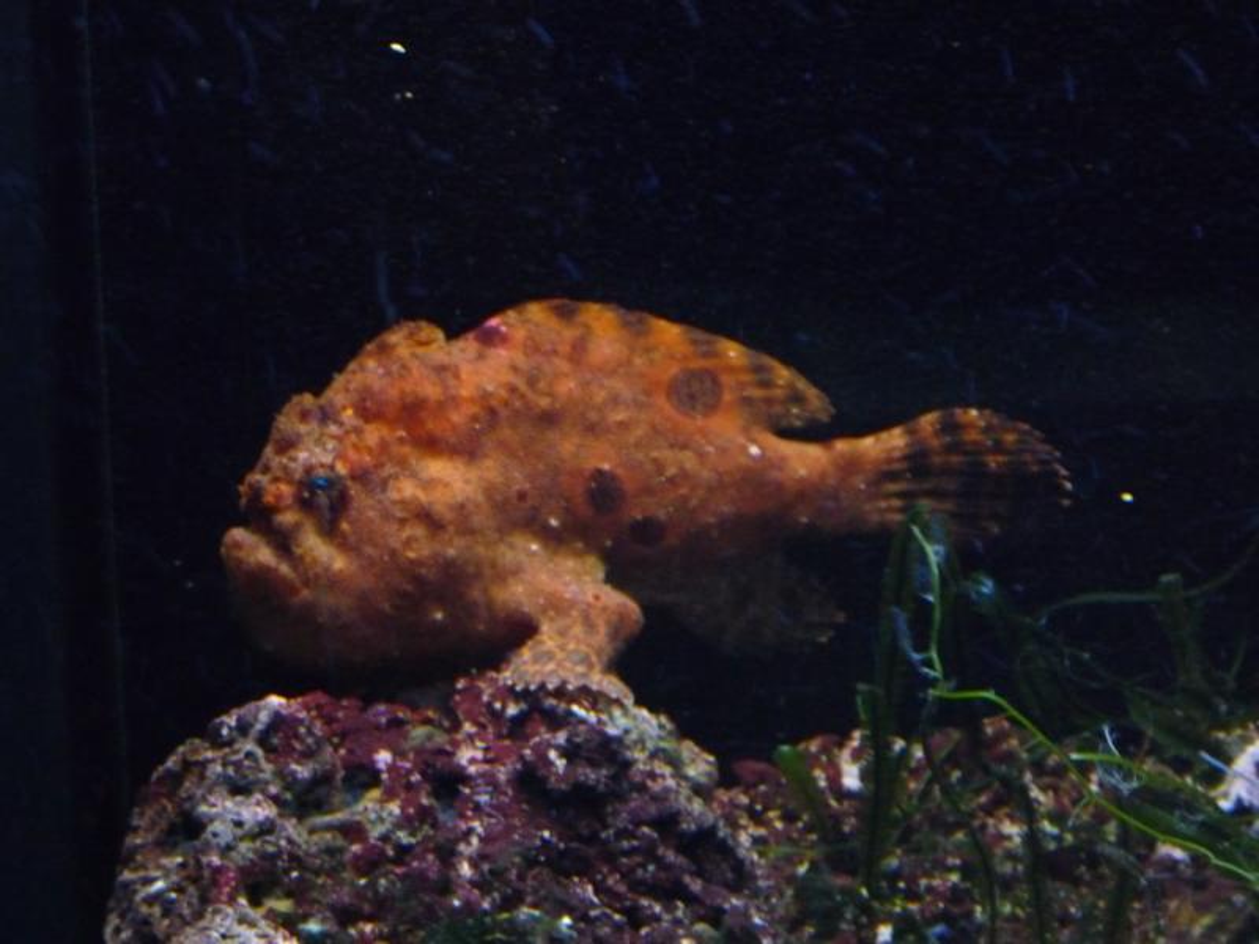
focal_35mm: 146
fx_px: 5310
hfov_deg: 13.5
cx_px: 630
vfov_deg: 10.2
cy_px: 472
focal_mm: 26
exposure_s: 1/8
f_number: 3.7
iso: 800
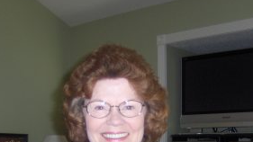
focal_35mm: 61
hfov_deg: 34.3
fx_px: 409
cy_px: 128
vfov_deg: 19.4
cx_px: 107
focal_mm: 7.5
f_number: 2.8
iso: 100
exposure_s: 1/60
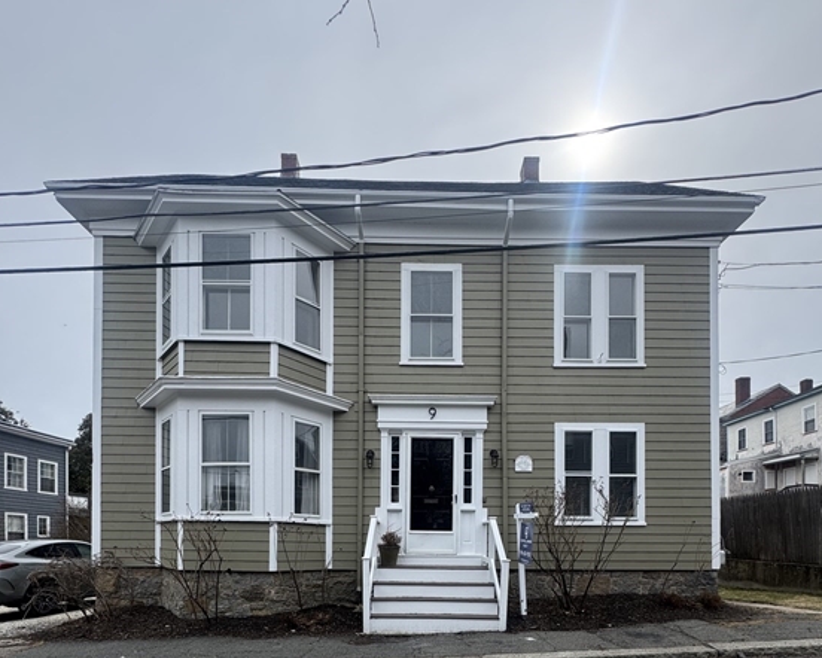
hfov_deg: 83.3
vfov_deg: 64.0
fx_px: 462
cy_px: 536
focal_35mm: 19
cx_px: 420
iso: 50
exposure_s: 1/779
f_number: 2.2
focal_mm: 2.22
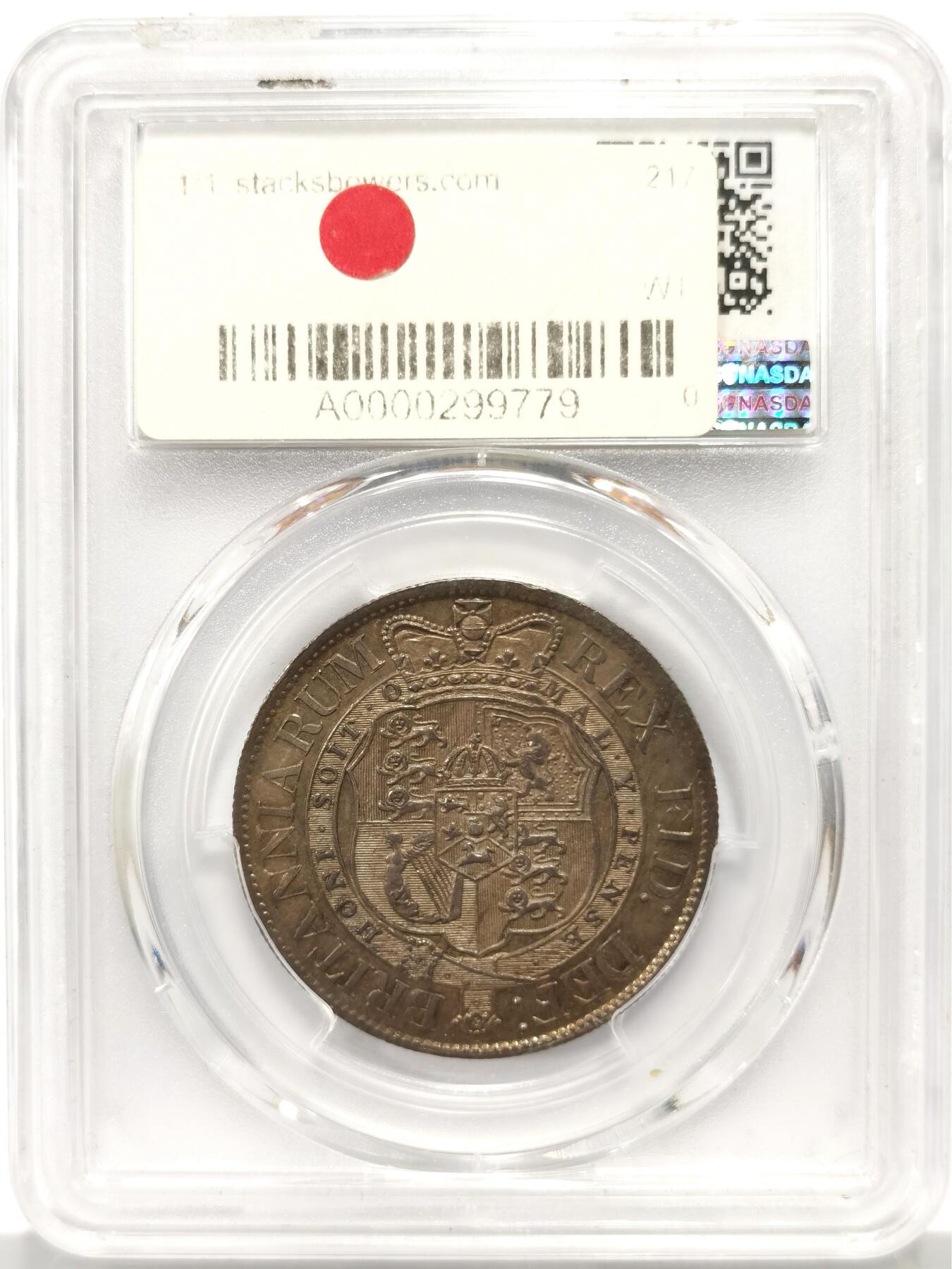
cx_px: 476
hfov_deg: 27.0
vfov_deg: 35.5
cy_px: 634
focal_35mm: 54
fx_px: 1980
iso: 200
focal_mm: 5.56
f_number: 16
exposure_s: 1/100
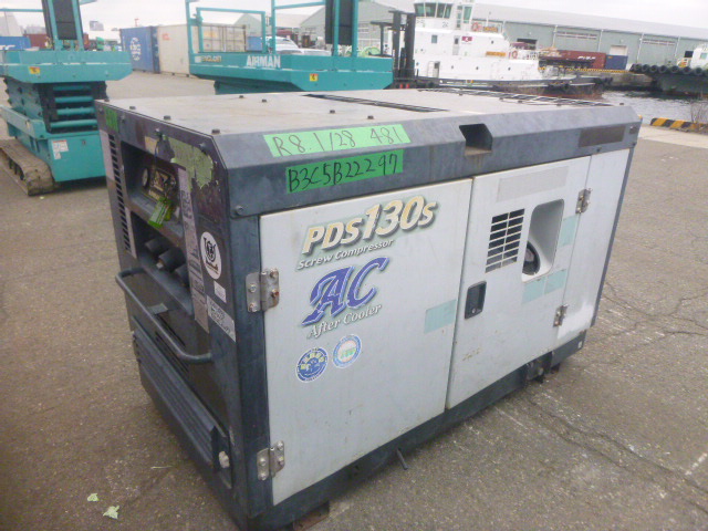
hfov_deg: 69.4
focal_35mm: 25
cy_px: 266
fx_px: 511
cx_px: 354
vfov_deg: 54.9
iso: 400
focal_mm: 4.5
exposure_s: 1/200
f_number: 3.9
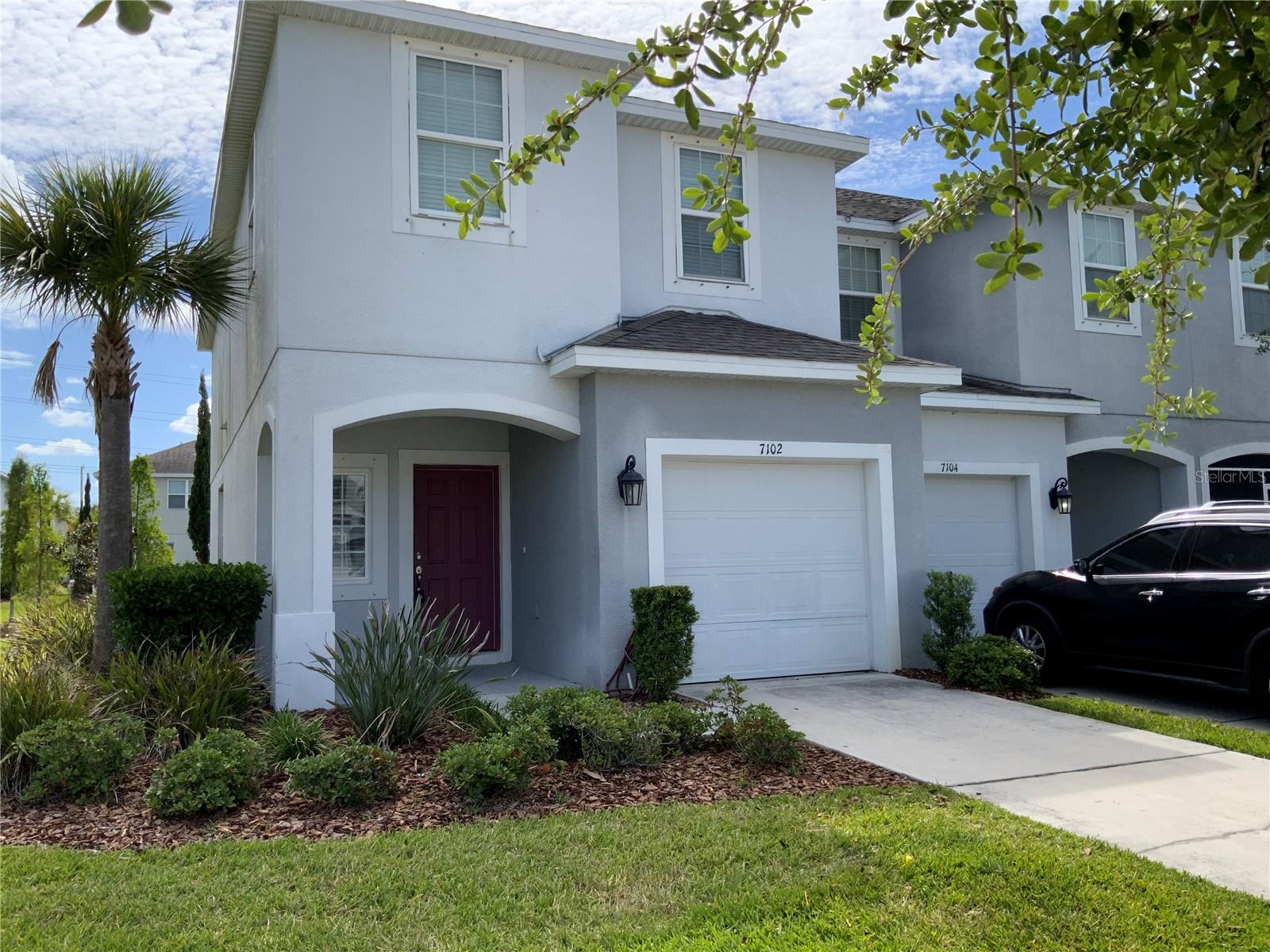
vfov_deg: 48.2
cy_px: 476
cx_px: 635
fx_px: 1064
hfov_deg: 61.7
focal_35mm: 29
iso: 16
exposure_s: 1/1412
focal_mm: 3
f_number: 1.8
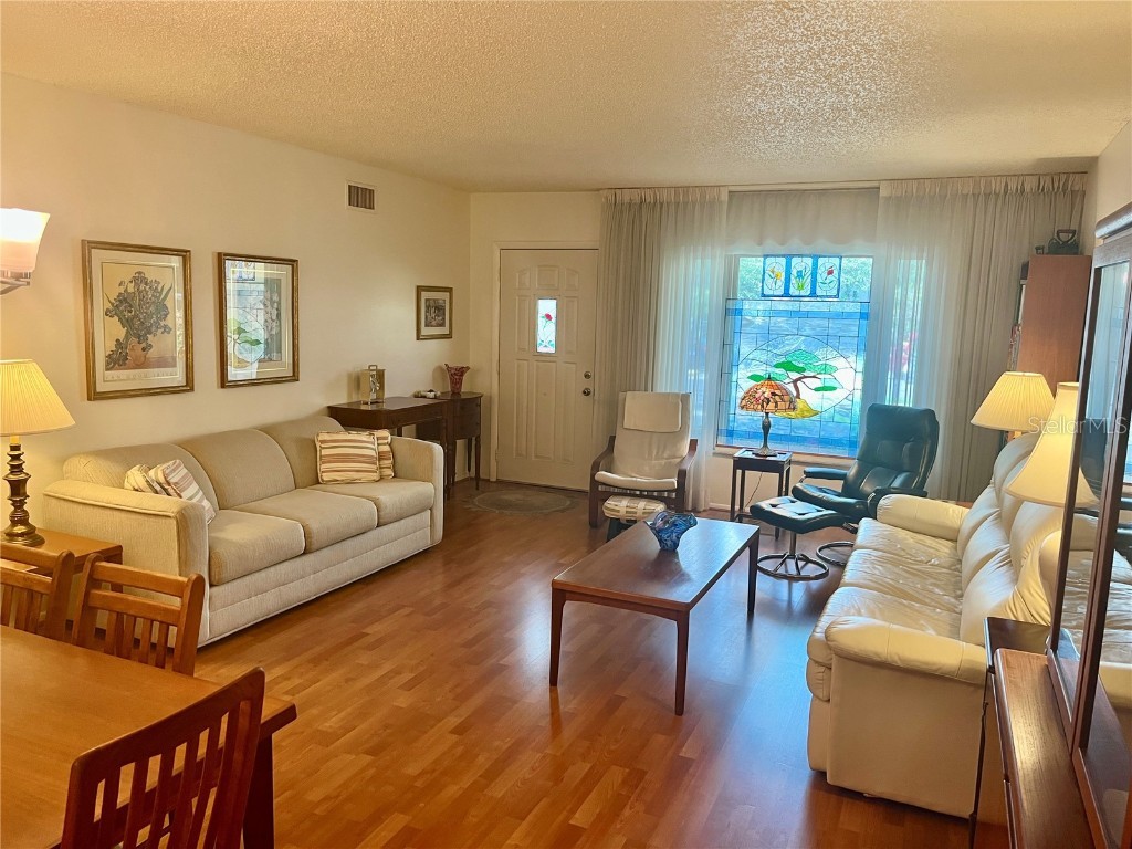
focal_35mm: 26
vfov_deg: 53.1
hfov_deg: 67.3
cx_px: 566
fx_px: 850
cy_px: 424
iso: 100
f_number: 1.6
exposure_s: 1/60
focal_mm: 5.1
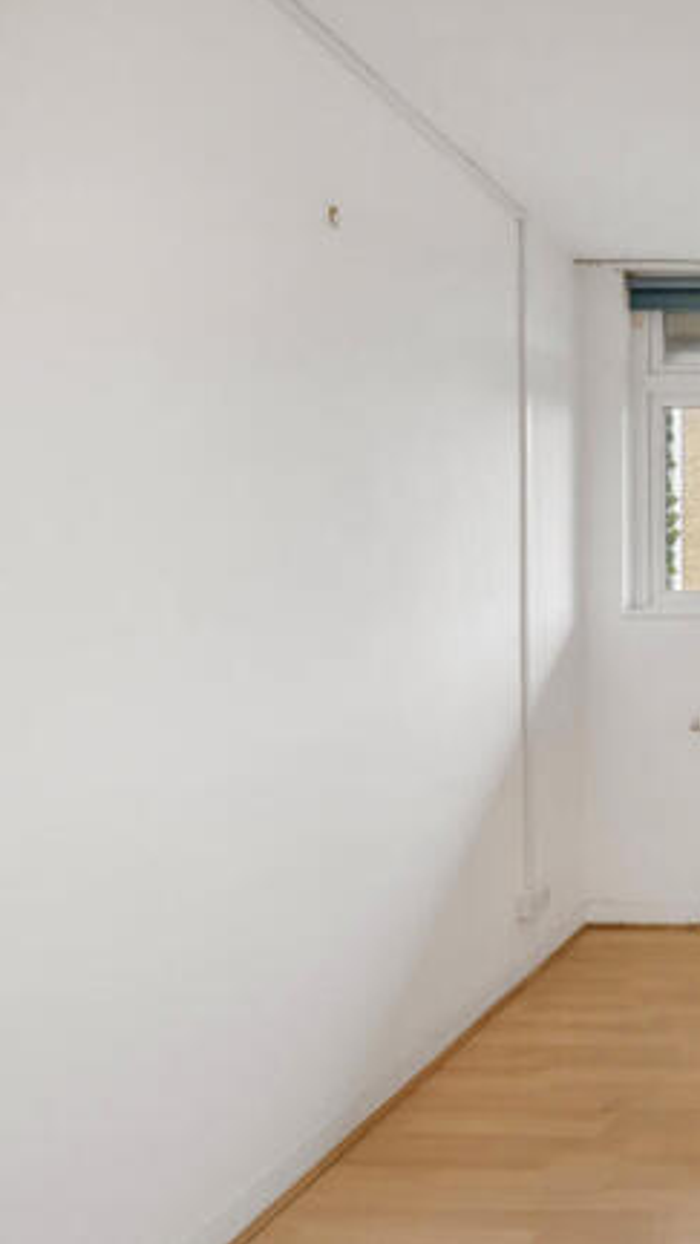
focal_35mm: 28
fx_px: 933
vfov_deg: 67.4
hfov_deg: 30.8
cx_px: 941
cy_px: 621
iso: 640
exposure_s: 1/6
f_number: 7.1
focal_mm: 17.8
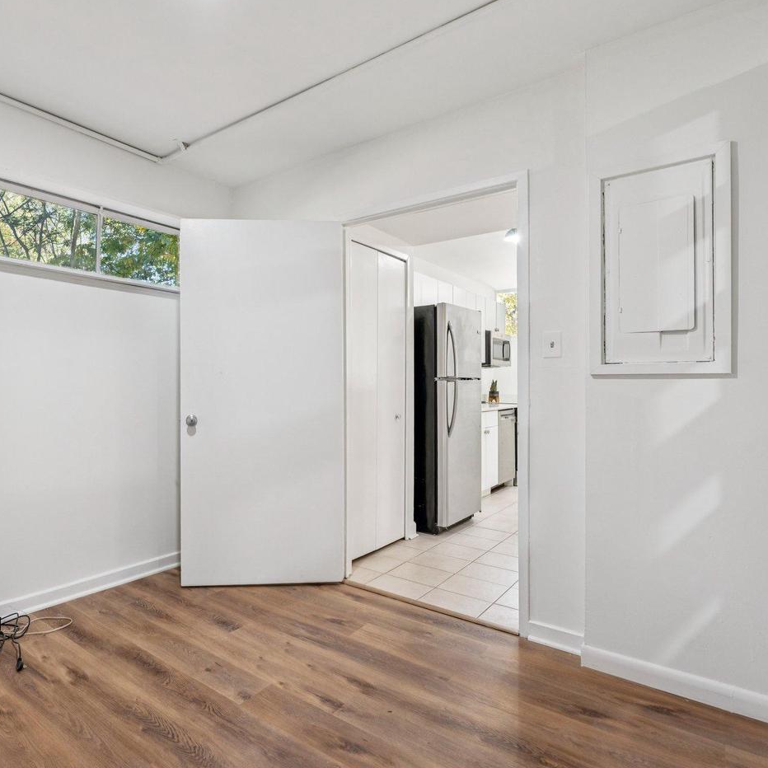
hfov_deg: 68.6
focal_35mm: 21
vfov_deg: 72.1
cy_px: 386
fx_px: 527
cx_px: 215
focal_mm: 16
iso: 400
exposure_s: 1/8
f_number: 8
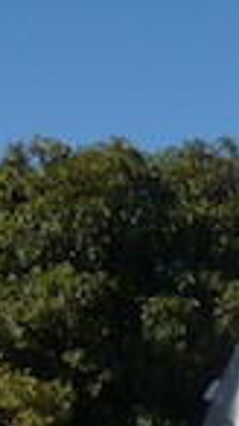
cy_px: 613
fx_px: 1613
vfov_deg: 14.2
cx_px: 595
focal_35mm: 143
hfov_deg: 7.8
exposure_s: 1/200
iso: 100
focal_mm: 5.2
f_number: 9
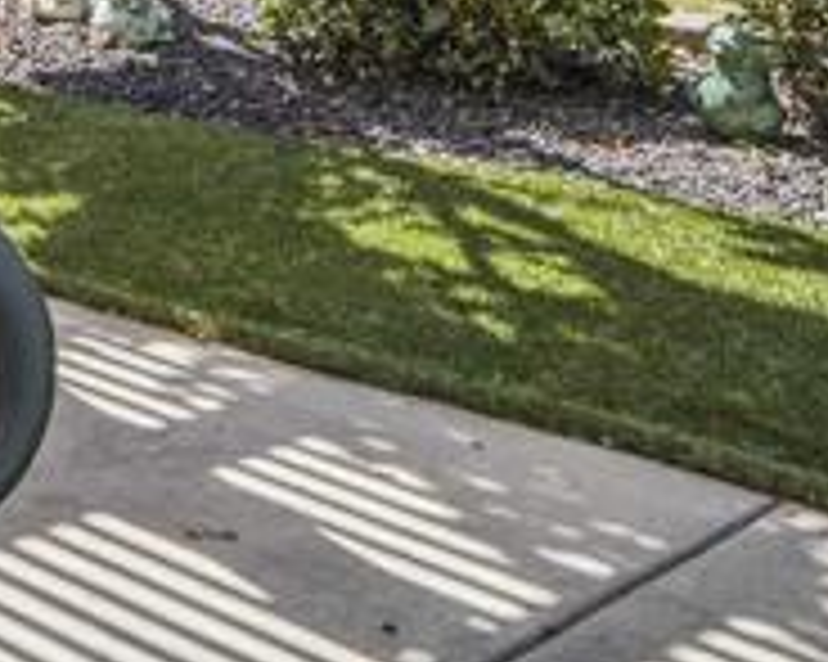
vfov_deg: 17.9
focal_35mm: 73
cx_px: -806
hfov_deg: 18.2
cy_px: -430
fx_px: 1788
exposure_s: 1/40
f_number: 8
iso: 100
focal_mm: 14
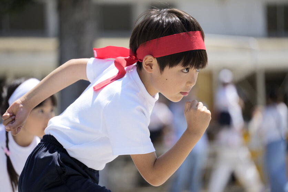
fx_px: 2399
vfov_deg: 4.6
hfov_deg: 6.9
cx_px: 144
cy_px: 96
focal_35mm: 300
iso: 250
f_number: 6.3
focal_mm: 300
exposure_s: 1/500
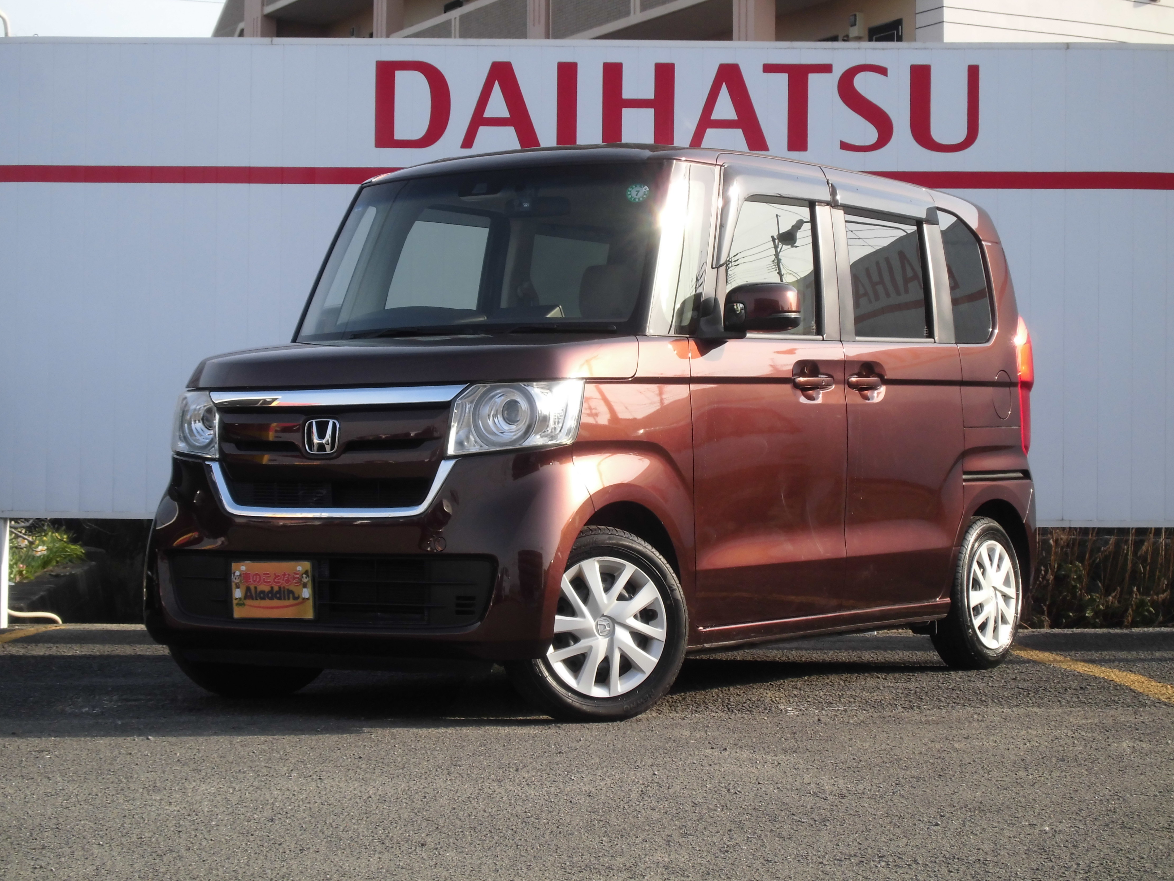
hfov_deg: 25.7
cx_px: 568
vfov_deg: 19.4
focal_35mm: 76
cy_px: 424
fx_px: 2578
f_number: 4.4
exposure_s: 1/320
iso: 100
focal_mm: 13
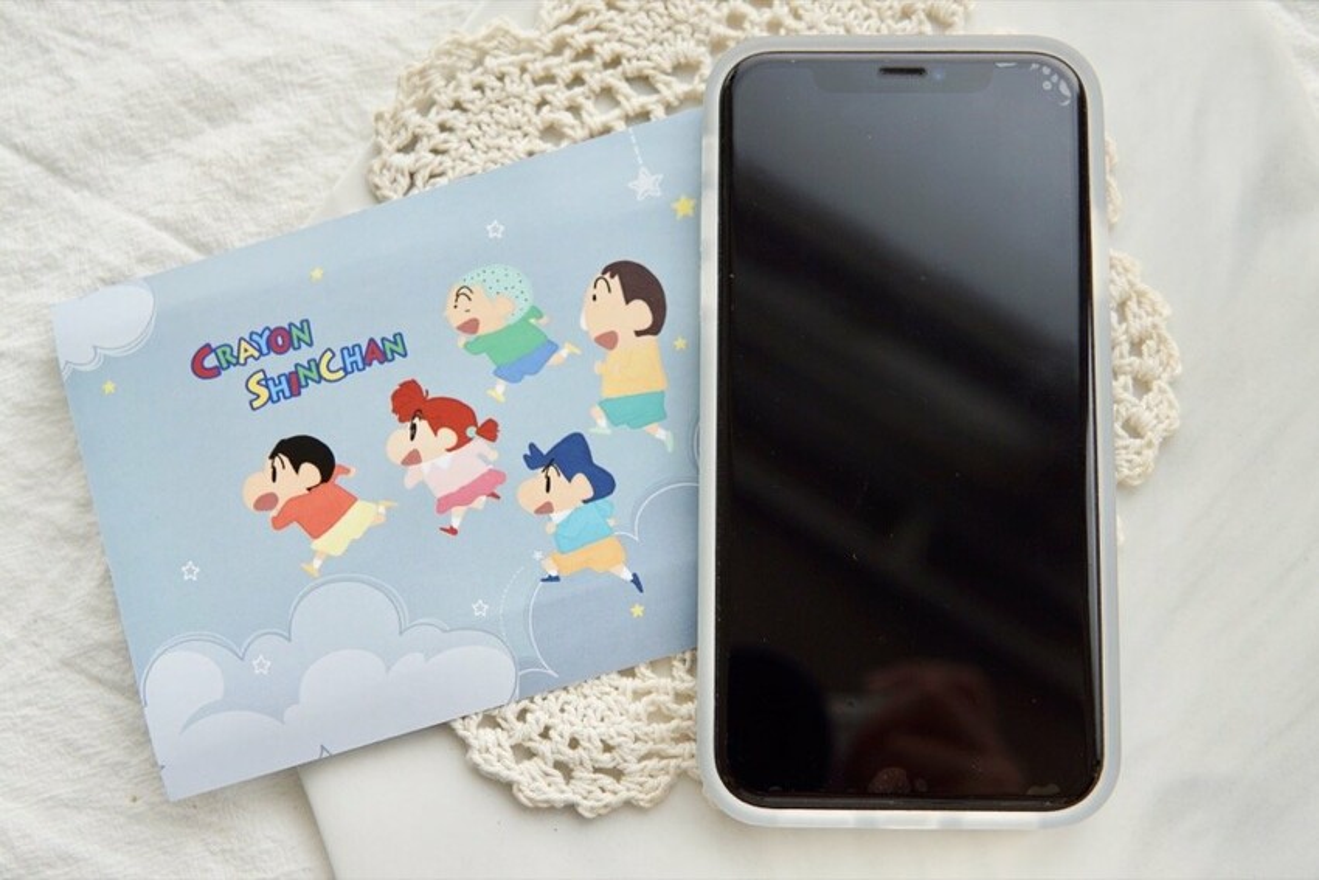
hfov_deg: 43.6
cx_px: 660
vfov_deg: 29.9
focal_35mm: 45
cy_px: 440
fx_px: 1649
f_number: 4
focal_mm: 30
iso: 160
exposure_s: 1/60
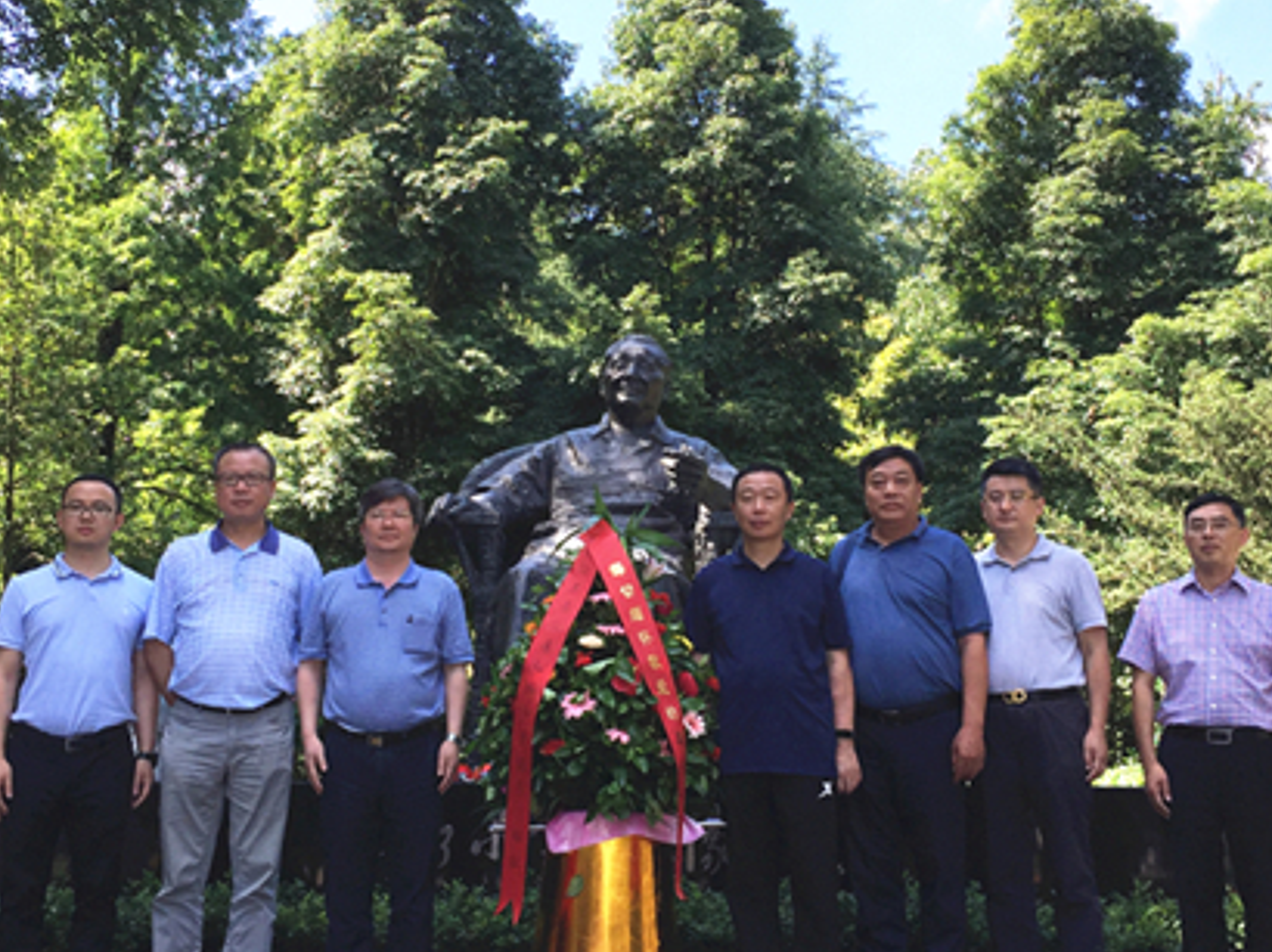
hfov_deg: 41.3
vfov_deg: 31.4
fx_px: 1689
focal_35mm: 46
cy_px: 414
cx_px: 655
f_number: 2.2
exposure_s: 1/659
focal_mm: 4.15
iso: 32
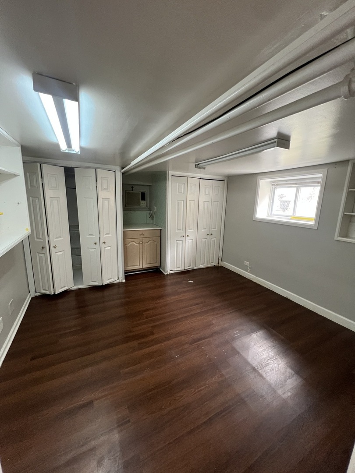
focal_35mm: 13
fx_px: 178
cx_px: 178
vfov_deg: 106.2
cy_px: 236
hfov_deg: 89.9
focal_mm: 1.57
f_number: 1.8
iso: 320
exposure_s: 1/60
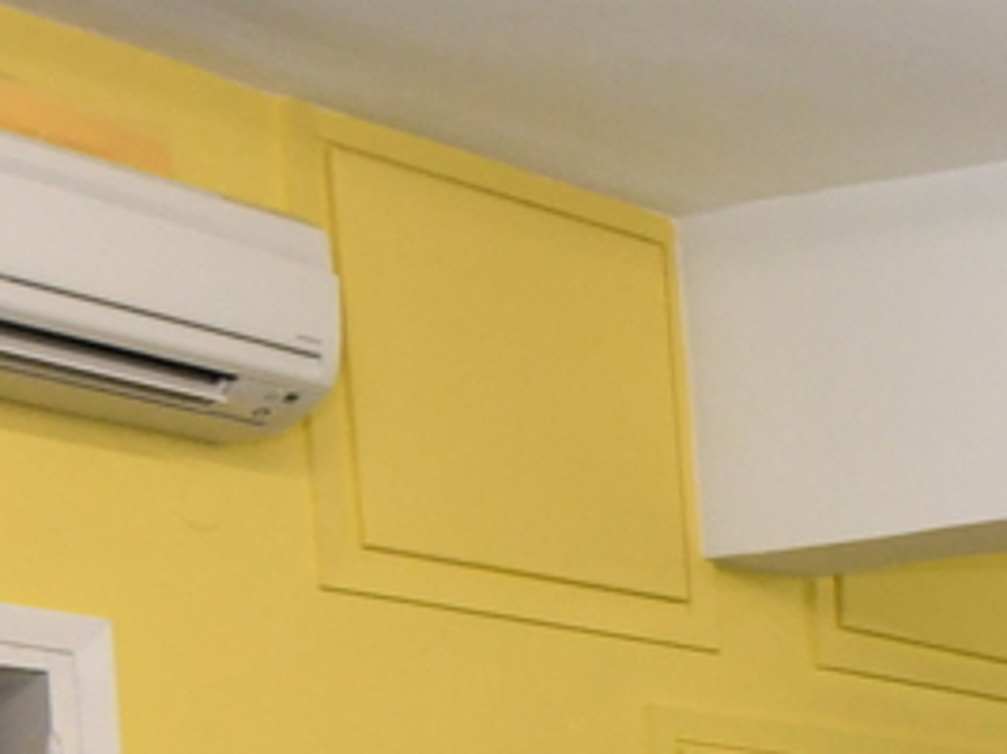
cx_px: 2082
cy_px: 1519
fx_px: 3024
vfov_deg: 12.5
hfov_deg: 15.0
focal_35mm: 104
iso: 1600
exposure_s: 1/50
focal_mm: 14
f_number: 6.3
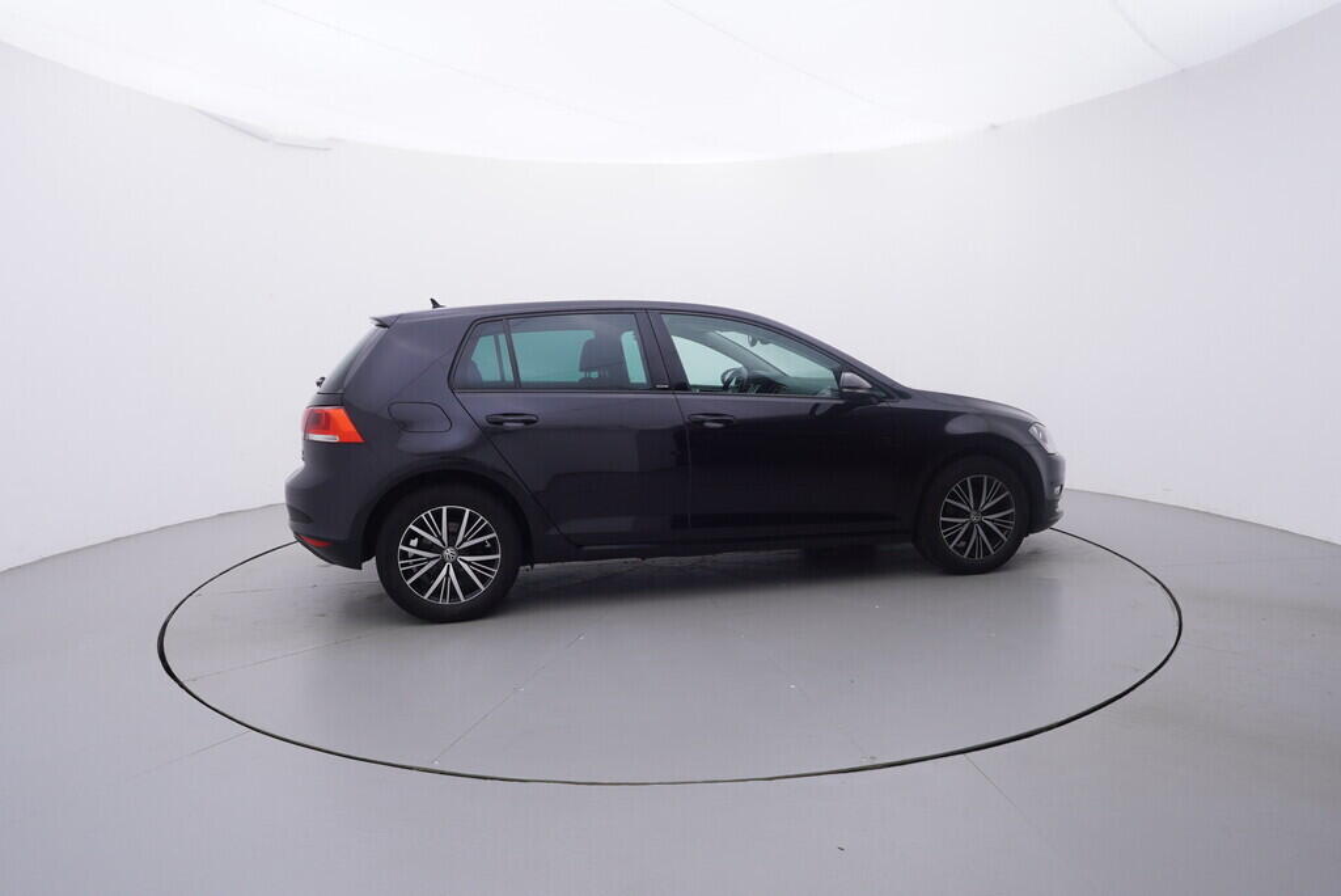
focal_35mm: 22
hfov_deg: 77.3
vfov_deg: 56.2
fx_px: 839
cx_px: 670
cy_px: 448
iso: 200
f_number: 5
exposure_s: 1/80
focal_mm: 15
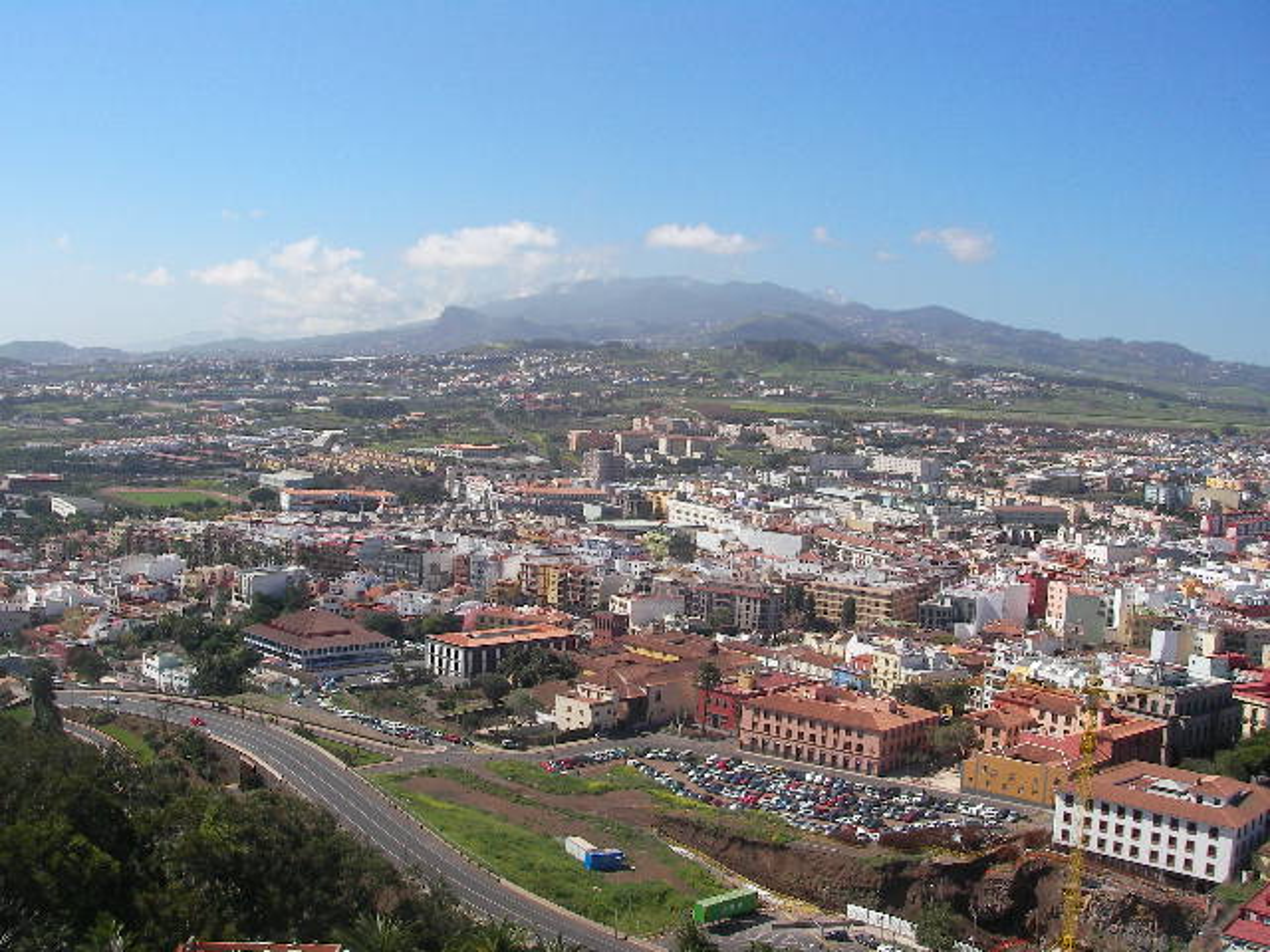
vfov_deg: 37.7
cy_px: 476
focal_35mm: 38
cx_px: 635
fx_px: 1394
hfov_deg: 49.0
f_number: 6.6
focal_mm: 6.3
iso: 50
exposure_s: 1/294
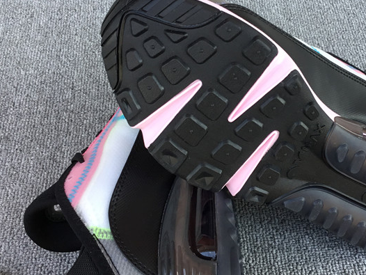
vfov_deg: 27.5
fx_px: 561
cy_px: 131
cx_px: 249
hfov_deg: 35.7
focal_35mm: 53
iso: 32
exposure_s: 1/100
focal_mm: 3.3
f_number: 2.4
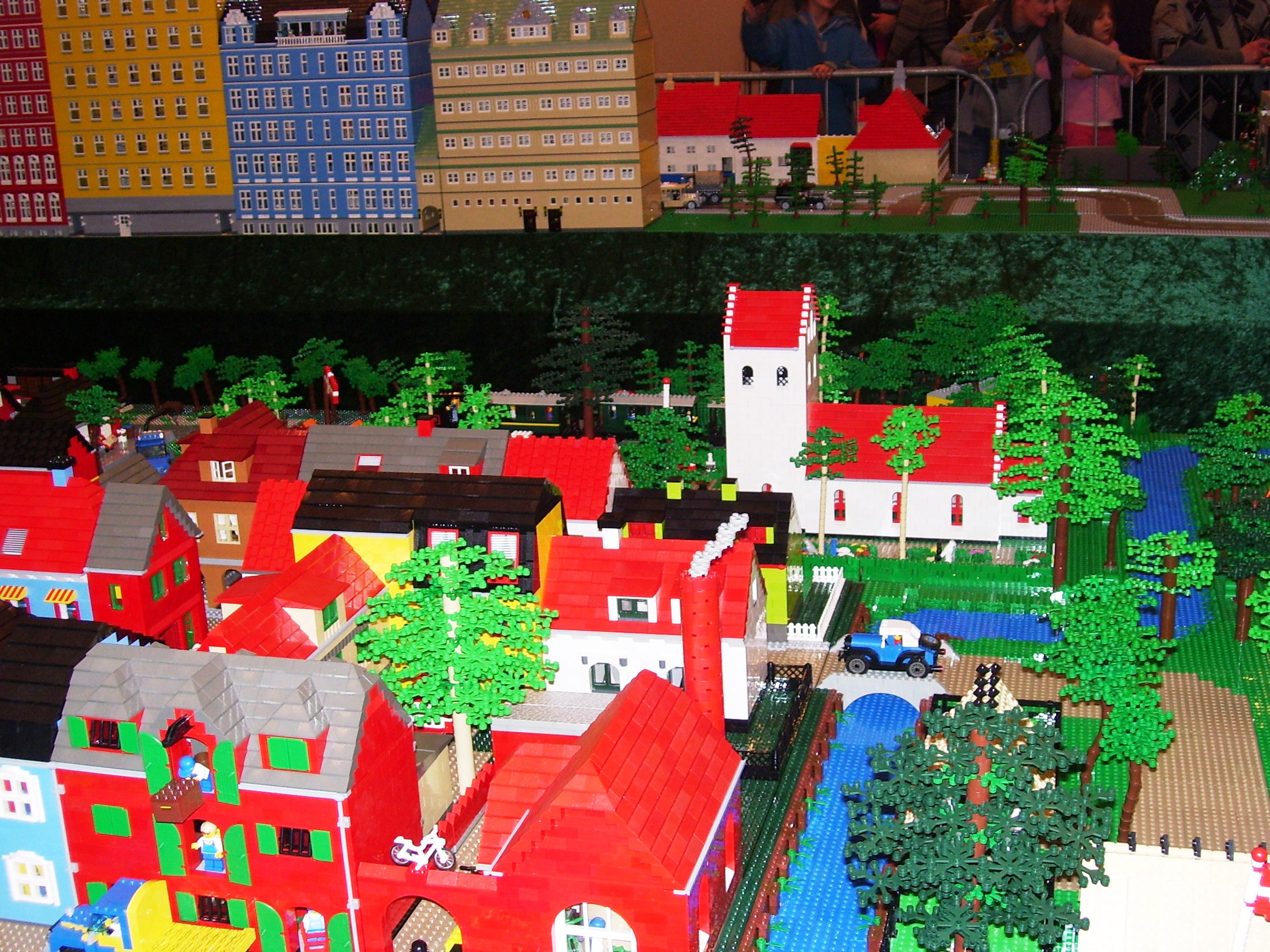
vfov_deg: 32.2
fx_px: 1651
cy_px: 476
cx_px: 635
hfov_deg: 42.1
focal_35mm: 45
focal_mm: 7.6
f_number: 3
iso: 80
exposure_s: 1/60
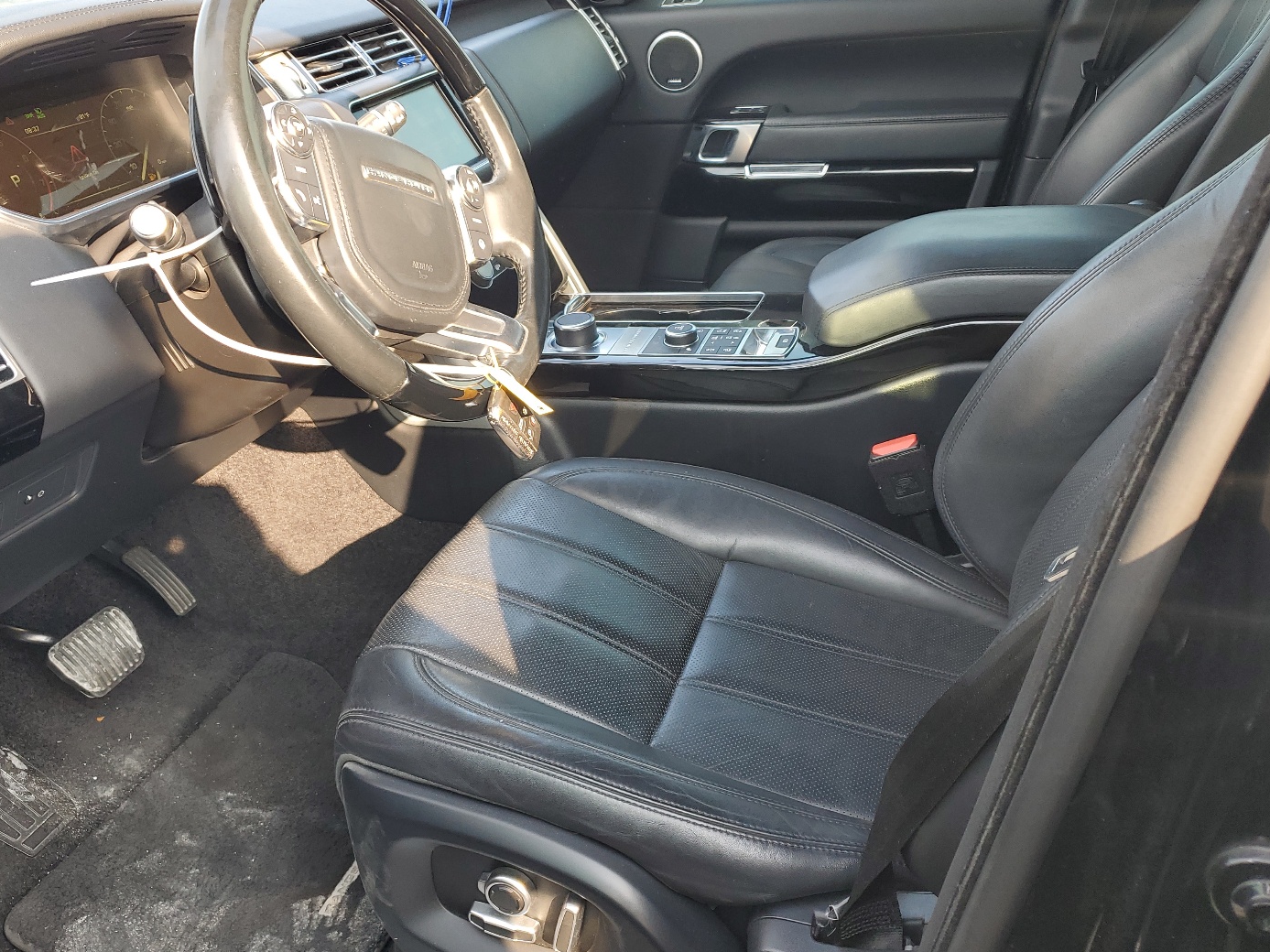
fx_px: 1101
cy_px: 447
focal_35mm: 30
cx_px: 599
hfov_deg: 59.9
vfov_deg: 46.8
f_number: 1.5
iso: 50
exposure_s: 1/172
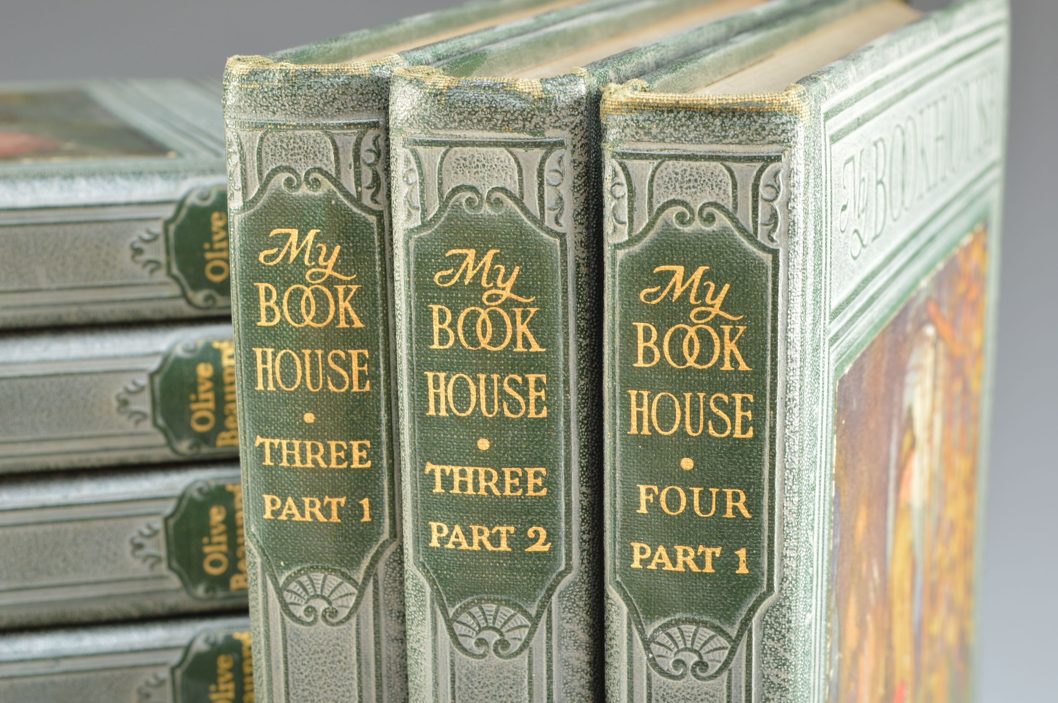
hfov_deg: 24.6
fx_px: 2422
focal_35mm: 82
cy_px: 352
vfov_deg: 16.5
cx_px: 529
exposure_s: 1/160
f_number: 14
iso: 200
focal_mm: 55
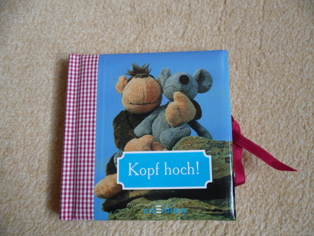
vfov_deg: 32.2
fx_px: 408
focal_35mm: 45
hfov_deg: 42.1
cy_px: 118
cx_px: 157
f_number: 3.5
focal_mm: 6.3
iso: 200
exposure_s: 1/45
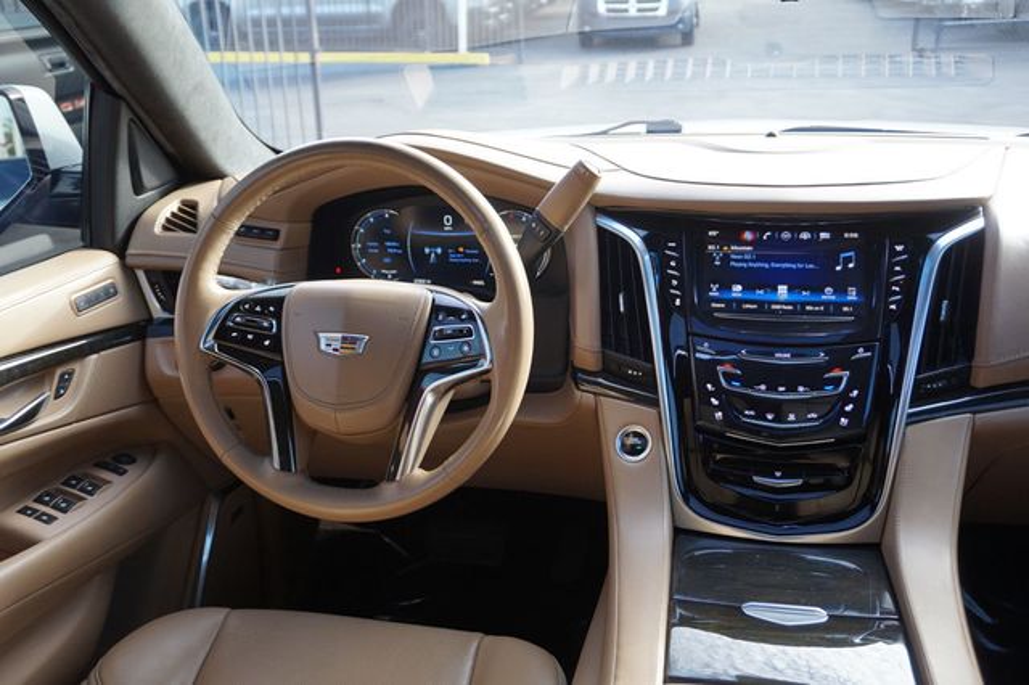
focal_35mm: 33
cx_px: 514
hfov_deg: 57.2
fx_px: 943
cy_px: 342
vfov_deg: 39.9
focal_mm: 22
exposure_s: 1/60
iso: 200
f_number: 4
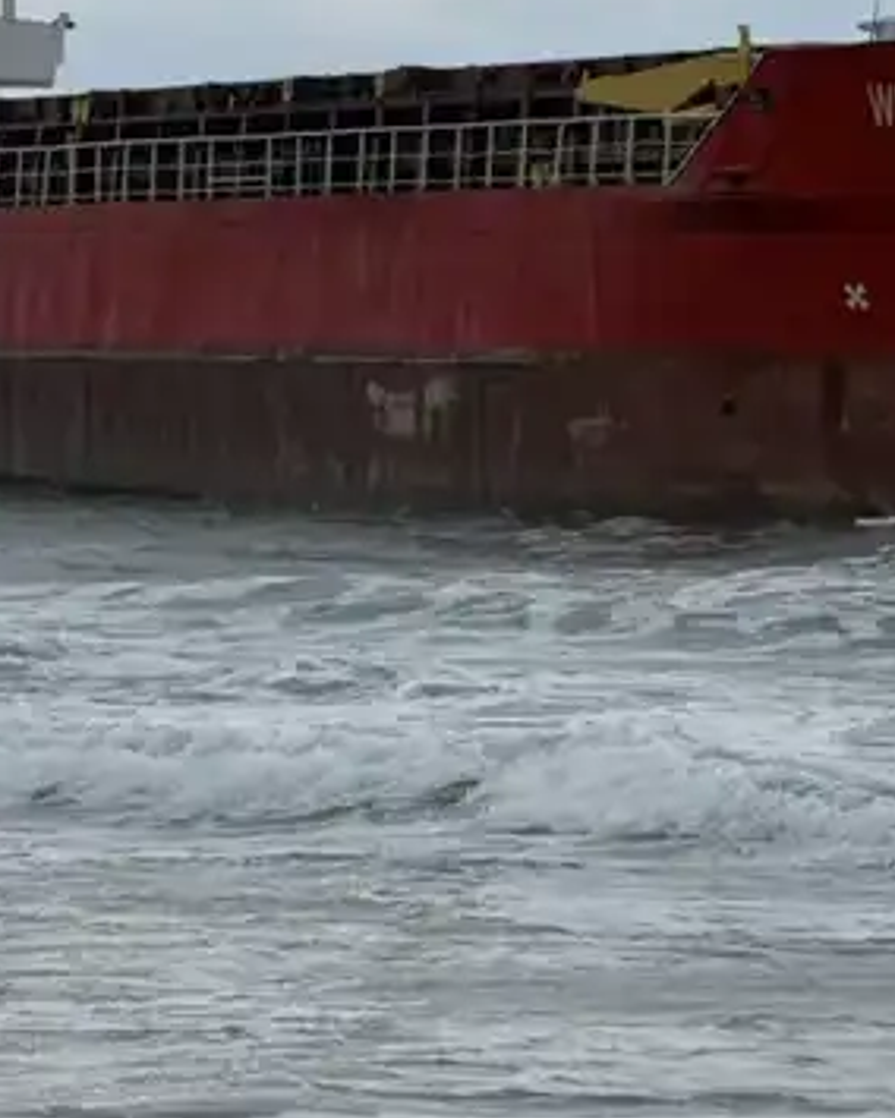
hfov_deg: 5.9
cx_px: 448
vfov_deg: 7.3
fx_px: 8741
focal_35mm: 264
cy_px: 265
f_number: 2.8
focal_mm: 15.66
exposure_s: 1/1114
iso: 50
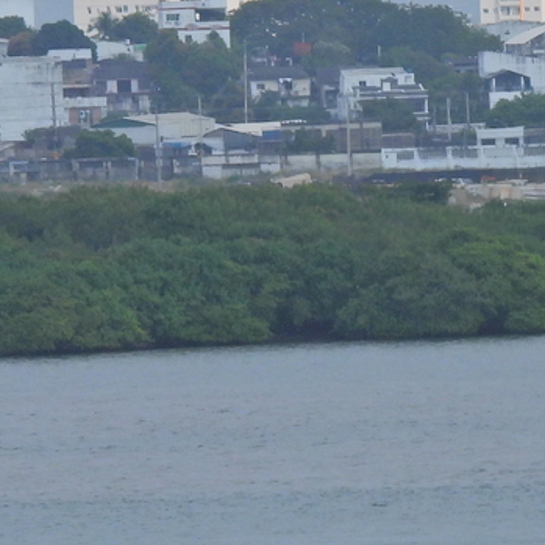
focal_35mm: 713
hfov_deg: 2.5
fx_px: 12700
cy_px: 197
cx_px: 289
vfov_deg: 2.5
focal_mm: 39.3
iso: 100
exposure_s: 1/1000
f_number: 4.5
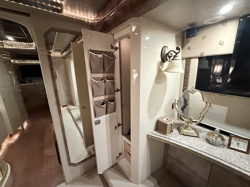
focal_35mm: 14
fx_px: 101
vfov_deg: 85.7
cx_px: 125
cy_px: 94
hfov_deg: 102.1
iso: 800
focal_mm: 2.22
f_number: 2.2
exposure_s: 1/60
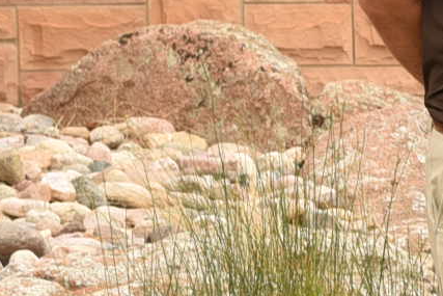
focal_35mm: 387
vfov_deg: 3.6
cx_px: 1313
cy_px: 168
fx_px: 4764
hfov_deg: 5.1
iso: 200
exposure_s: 1/60
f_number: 8
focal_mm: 55
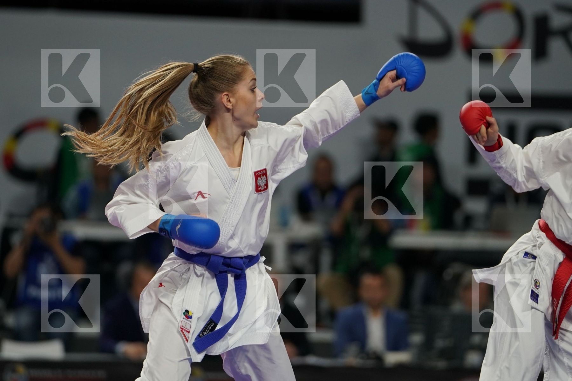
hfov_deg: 7.1
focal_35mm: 291
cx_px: 286
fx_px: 4623
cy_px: 190
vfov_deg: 4.7
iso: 1250
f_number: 2.8
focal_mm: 194
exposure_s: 1/1000
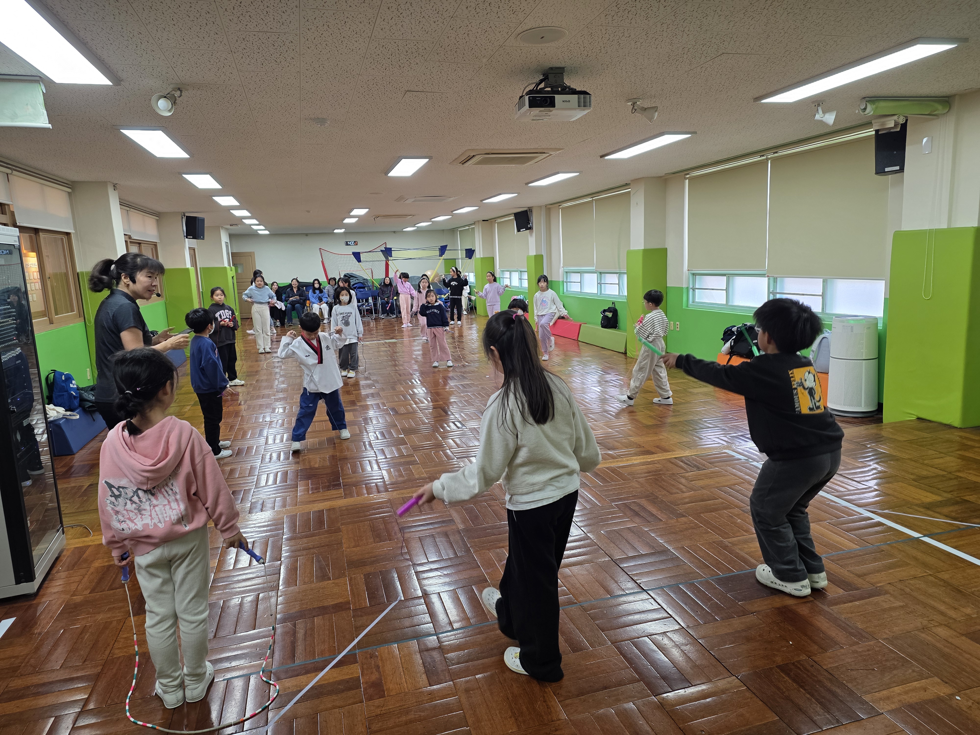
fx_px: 651
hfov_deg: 73.9
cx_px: 490
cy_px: 368
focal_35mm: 23
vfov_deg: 58.9
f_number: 1.7
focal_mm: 6.3
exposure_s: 1/120
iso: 125
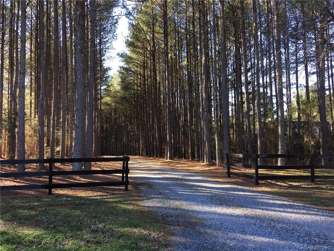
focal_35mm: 29
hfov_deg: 61.7
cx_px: 167
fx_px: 280
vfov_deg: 48.2
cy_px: 126
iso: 32
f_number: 2.2
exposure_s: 1/120
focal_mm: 4.15
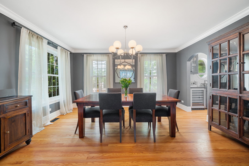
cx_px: 124
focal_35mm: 14
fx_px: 97
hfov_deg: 104.3
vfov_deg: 81.1
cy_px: 83
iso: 200
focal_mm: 14
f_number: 8
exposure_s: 8
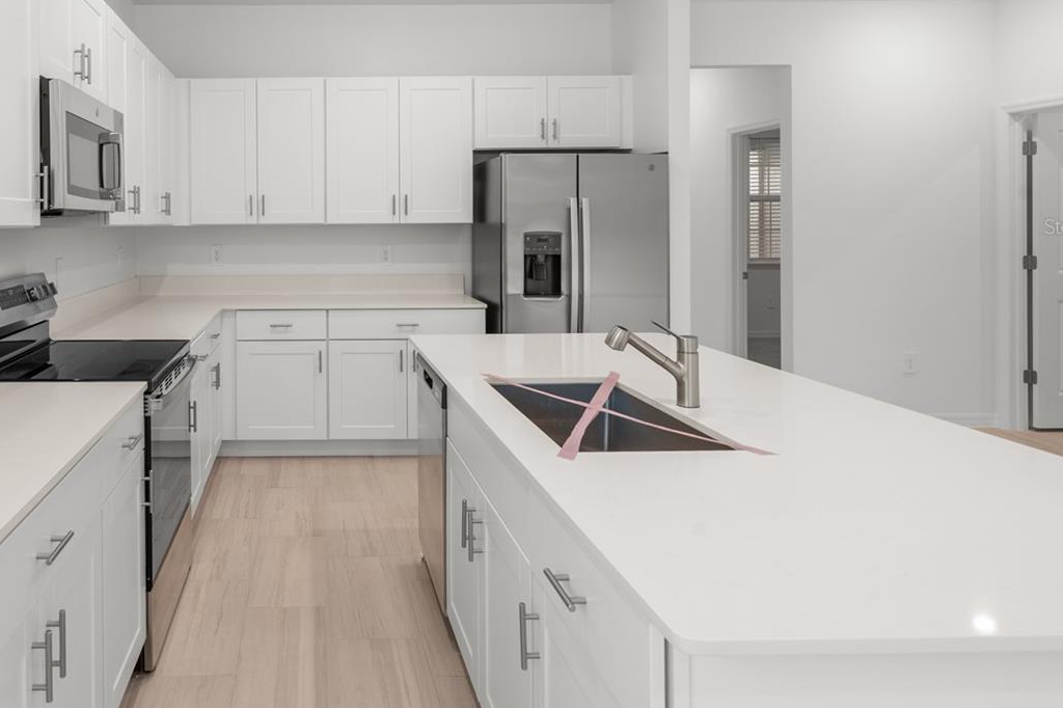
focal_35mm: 25
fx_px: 738
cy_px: 226
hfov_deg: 68.3
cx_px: 306
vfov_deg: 50.2
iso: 320
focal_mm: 16
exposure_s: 1/2.5
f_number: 9
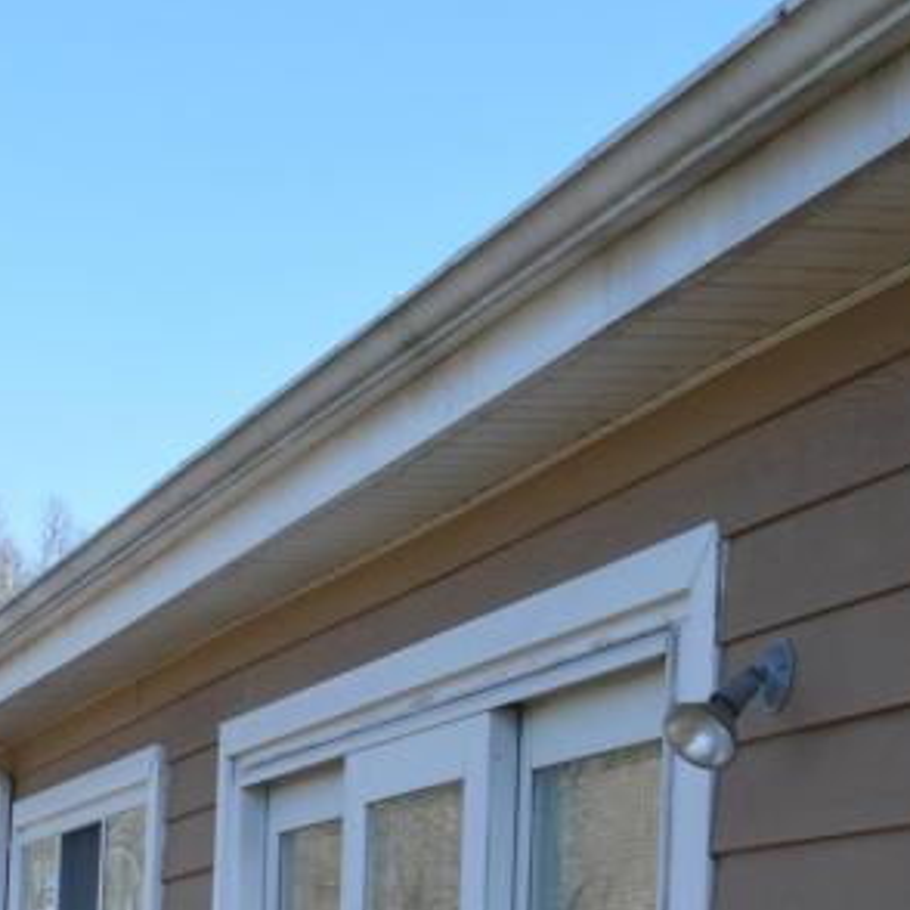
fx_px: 2974
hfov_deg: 15.9
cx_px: -478
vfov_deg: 16.7
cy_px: 1083
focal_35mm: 100
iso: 100
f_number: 7.1
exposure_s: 1/200
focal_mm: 20
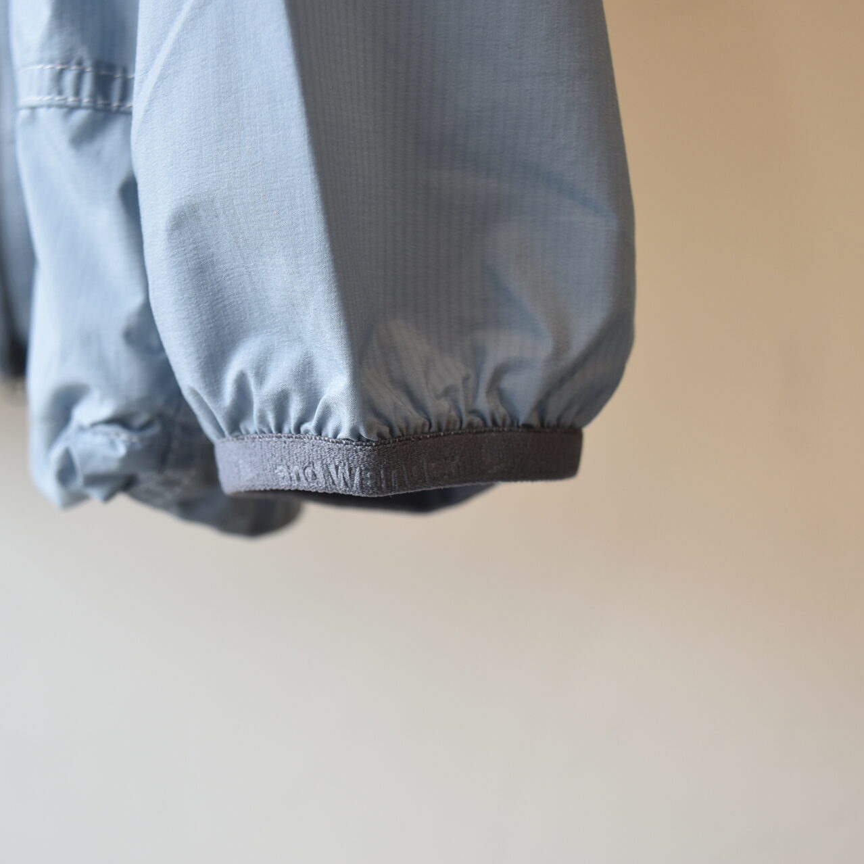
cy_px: 433
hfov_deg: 36.5
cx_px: 303
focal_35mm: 46
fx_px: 1299
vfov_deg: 36.8
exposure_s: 1/30
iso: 400
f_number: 4.5
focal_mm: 24
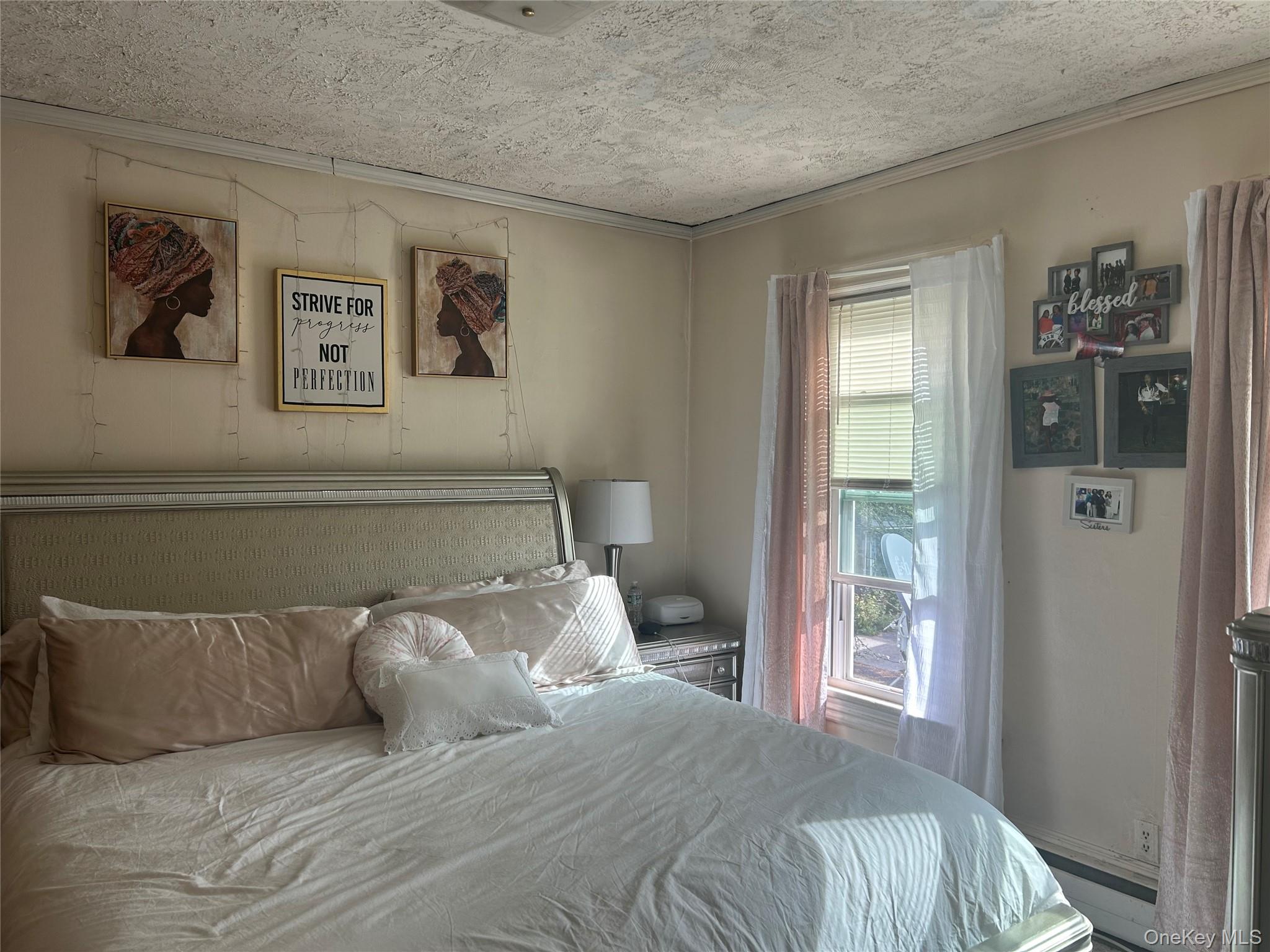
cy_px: 476
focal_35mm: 26
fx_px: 954
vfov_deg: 53.1
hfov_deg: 67.3
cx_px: 635
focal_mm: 5.7
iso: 40
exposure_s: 1/193
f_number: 1.5
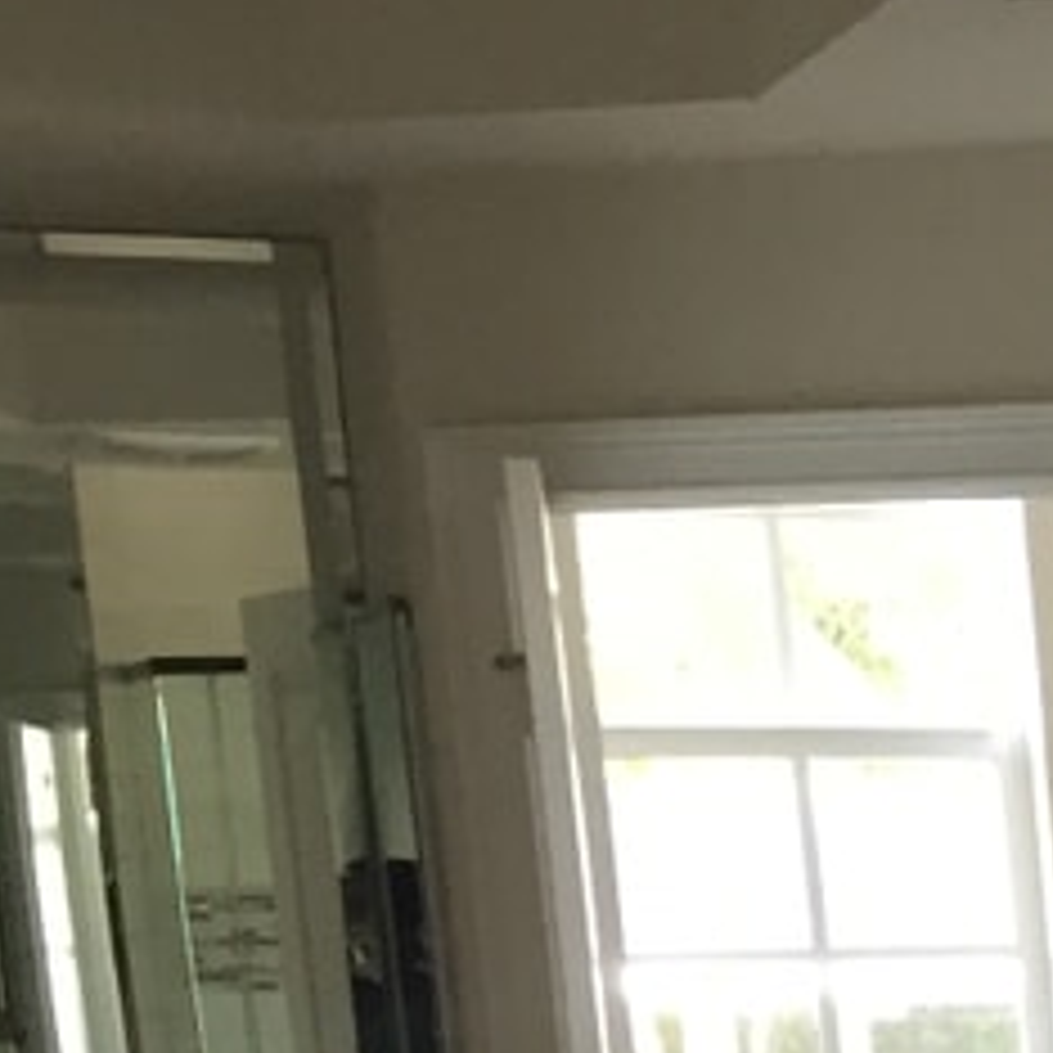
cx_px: 2738
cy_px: 1984
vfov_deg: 11.0
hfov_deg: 10.0
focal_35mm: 146
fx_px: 5025
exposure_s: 1/30
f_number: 2.2
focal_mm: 4.15
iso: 80
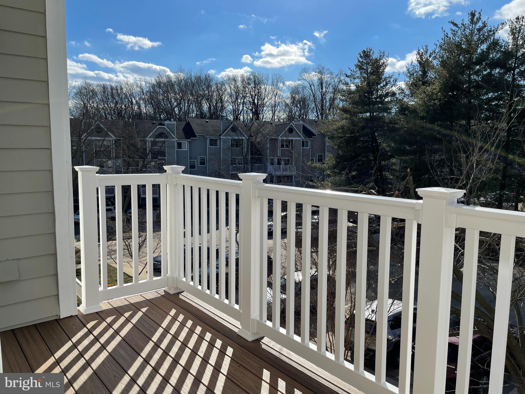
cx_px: 262
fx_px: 394
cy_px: 197
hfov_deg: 67.3
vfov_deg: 53.1
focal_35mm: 26
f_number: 1.6
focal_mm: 4.2
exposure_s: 1/5814
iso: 32
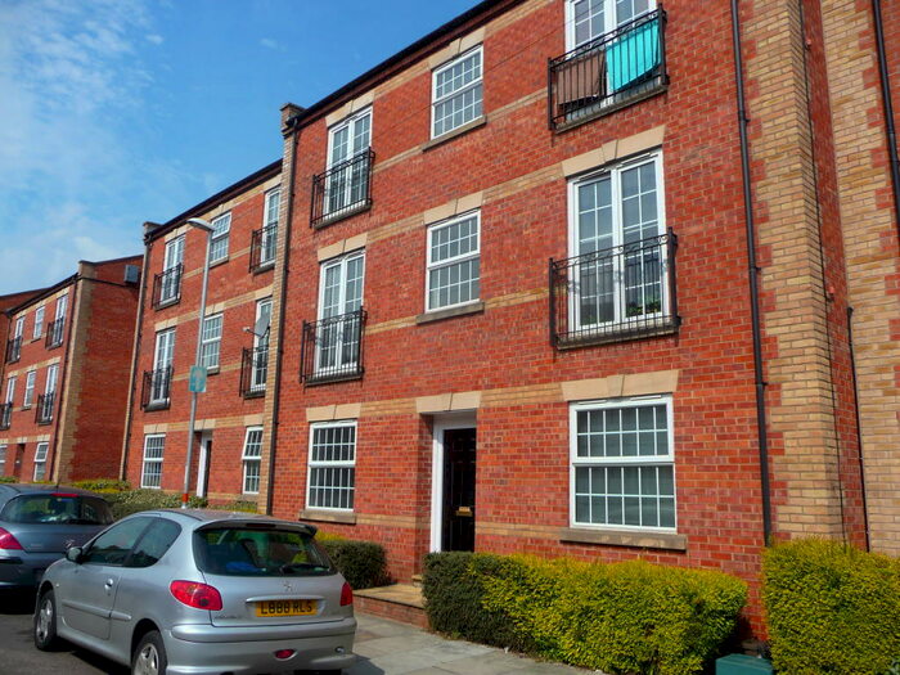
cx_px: 450
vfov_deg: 49.7
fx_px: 728
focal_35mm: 28
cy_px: 338
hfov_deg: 63.4
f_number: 3.3
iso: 100
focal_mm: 4.7
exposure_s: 1/1300
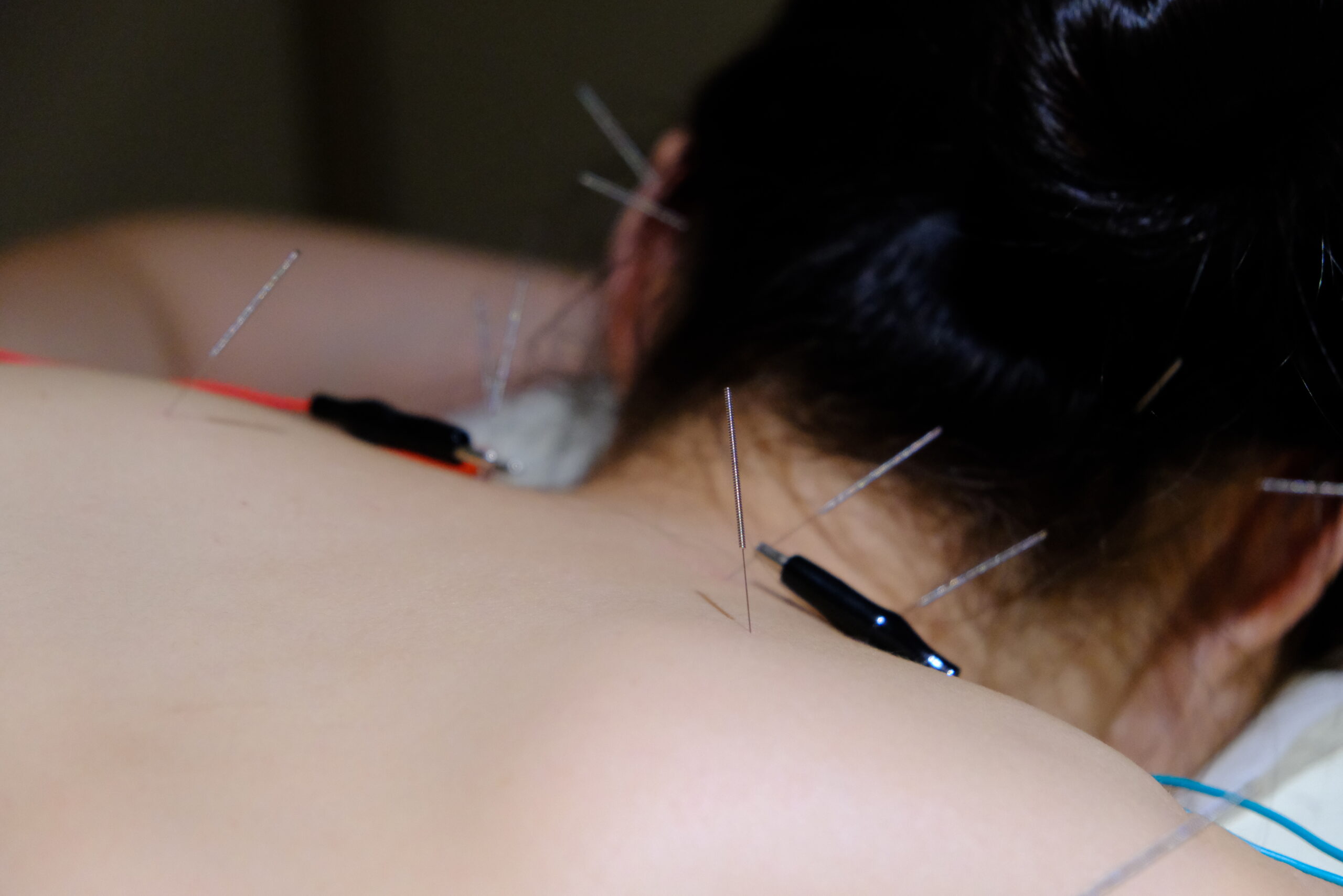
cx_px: 672
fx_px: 2947
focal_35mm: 79
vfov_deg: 17.3
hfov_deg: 25.7
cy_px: 448
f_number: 4
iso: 5000
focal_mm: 52.7
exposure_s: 1/160
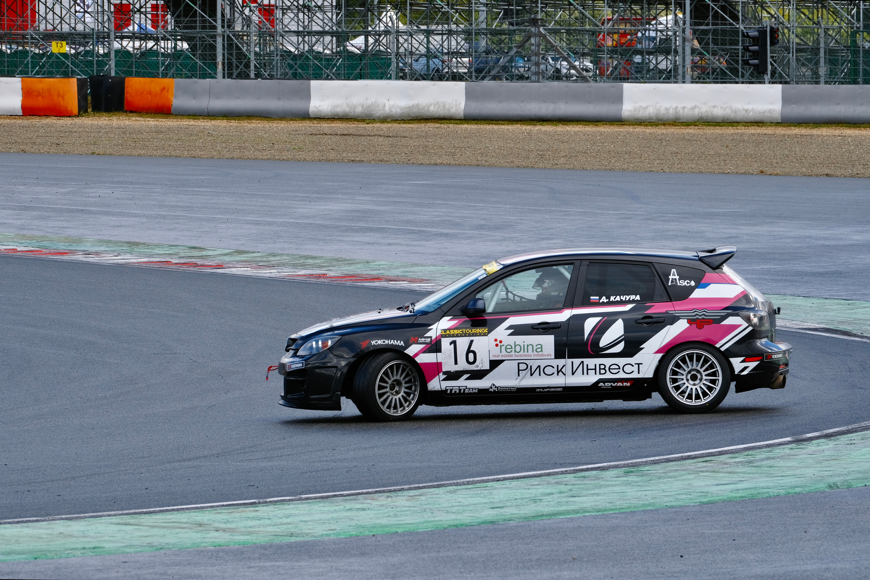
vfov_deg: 6.2
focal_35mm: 221
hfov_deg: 9.3
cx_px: 435
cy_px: 290
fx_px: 5341
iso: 160
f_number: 9
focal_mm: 147.6
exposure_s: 1/250
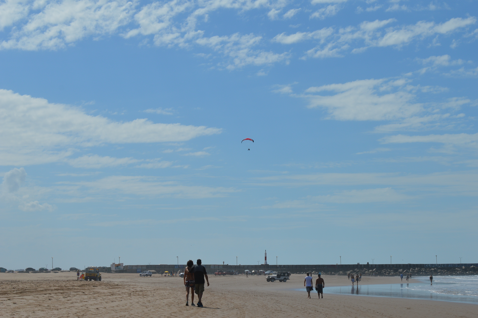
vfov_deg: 16.5
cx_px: 239
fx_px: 1094
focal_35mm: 82
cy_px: 159
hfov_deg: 24.6
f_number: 11
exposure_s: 1/500
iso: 100
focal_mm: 55
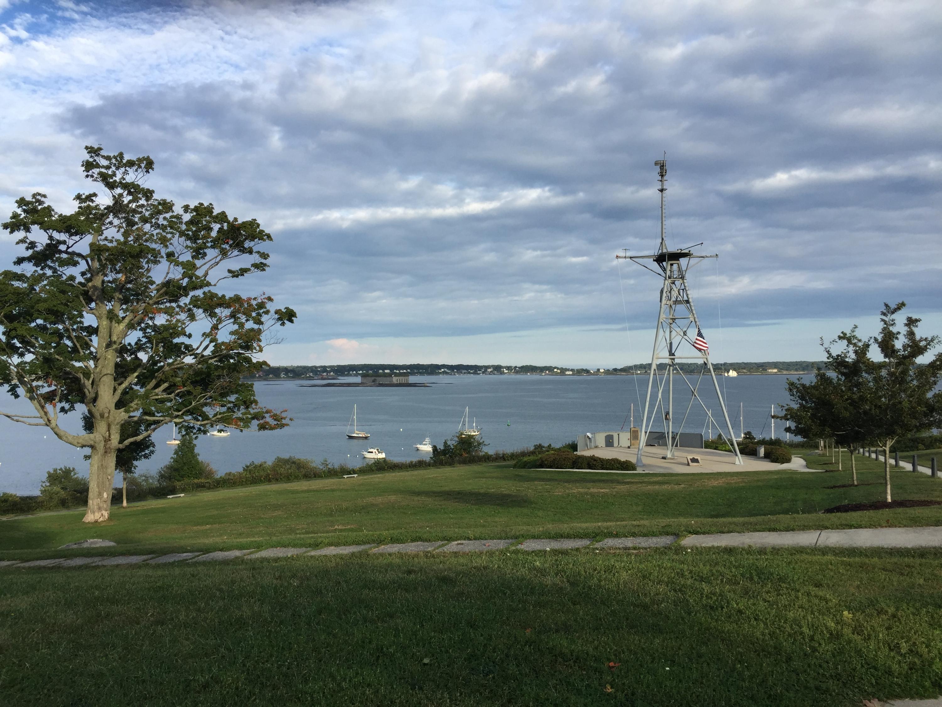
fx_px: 789
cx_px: 471
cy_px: 354
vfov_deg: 48.2
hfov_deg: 61.7
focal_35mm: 29
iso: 32
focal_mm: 4.15
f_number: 2.2
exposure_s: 1/1199
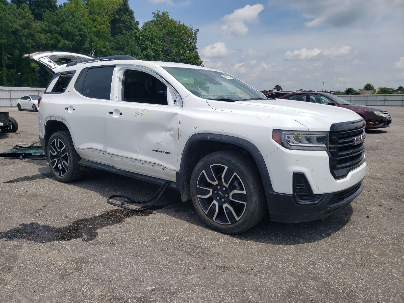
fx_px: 303
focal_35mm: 26
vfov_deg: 53.1
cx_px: 202
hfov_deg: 67.3
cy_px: 152
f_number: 1.5
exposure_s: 1/5000
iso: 50
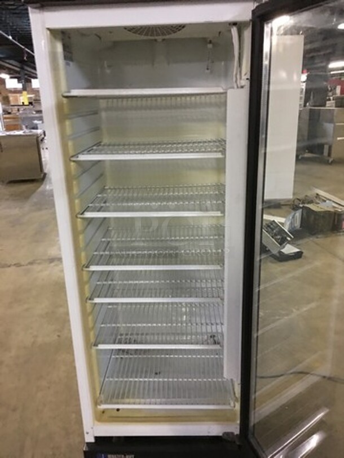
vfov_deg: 61.7
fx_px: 384
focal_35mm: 29
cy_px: 229
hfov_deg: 48.2
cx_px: 172
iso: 100
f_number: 2.2
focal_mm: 4.15
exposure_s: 1/4
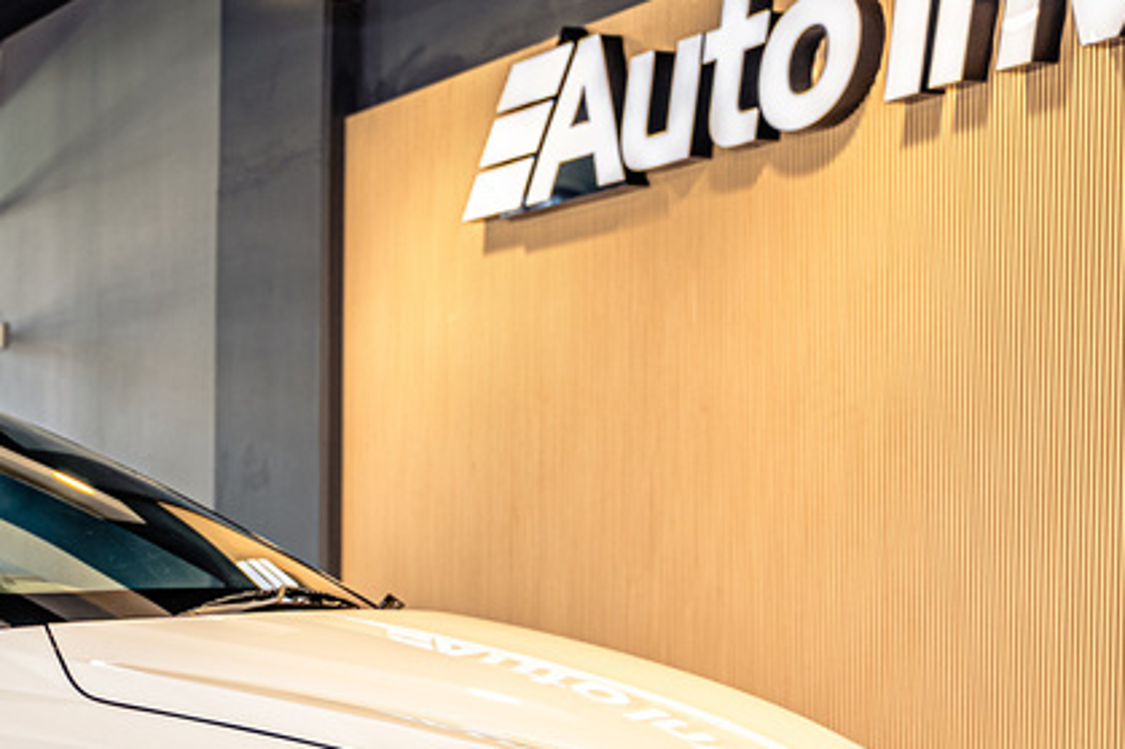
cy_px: 787
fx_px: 2749
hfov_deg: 21.5
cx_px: -216
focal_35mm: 88
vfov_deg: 15.2
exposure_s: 1/125
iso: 640
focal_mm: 36
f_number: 2.8
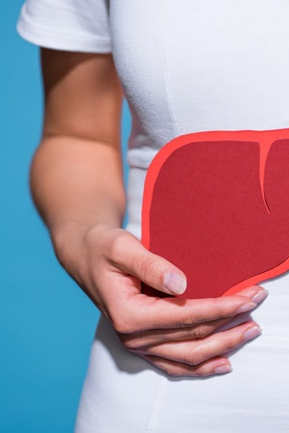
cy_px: 218
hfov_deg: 8.6
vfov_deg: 12.9
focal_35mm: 159
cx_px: 225
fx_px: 1914
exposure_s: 1/125
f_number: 5.6
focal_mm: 105
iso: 100
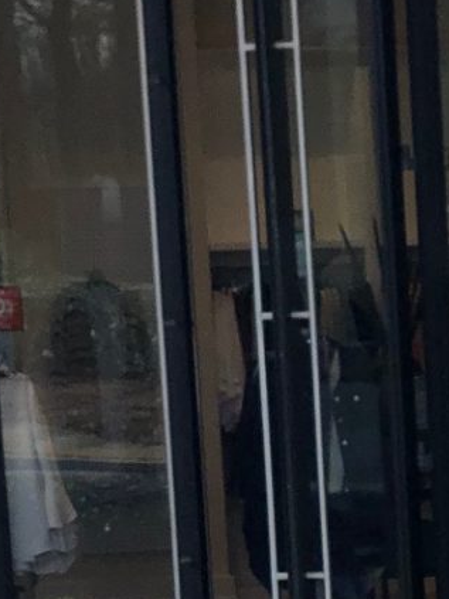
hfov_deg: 6.2
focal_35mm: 236
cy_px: 1114
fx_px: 4084
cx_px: 775
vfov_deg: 8.1
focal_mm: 6
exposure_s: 1/783
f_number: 2.4
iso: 16
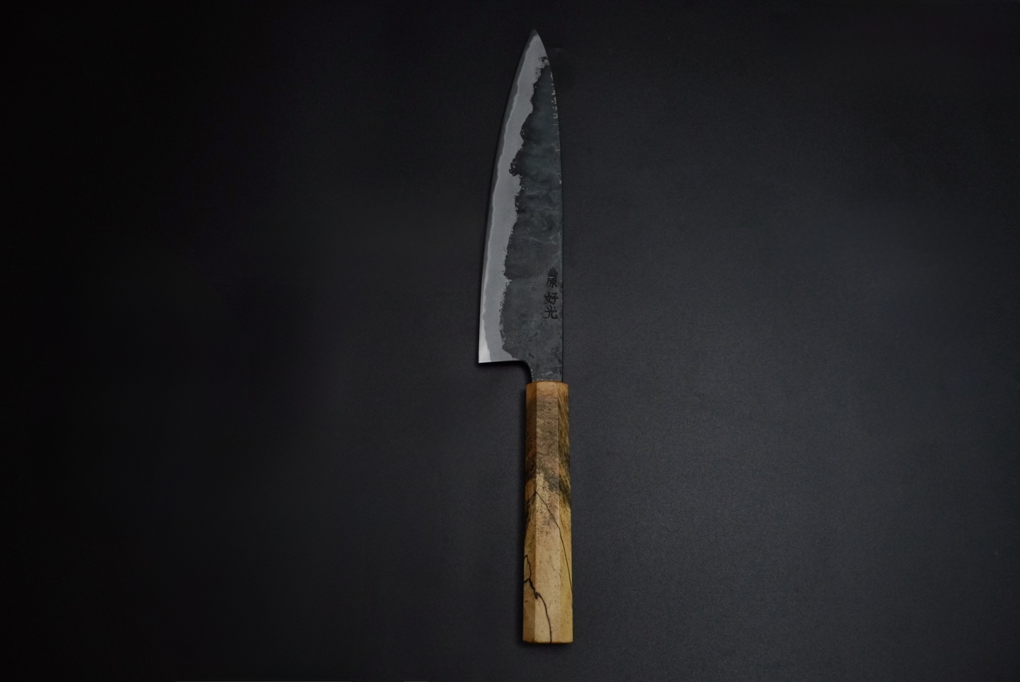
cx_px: 510
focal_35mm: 34
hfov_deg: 55.5
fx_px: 970
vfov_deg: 38.7
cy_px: 341
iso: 2000
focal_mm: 22.8
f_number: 6.3
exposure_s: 1/160
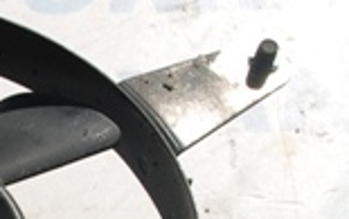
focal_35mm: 253
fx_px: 2407
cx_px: -241
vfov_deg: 5.2
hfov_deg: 8.1
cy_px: 330
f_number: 8
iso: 100
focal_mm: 40
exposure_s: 1/250
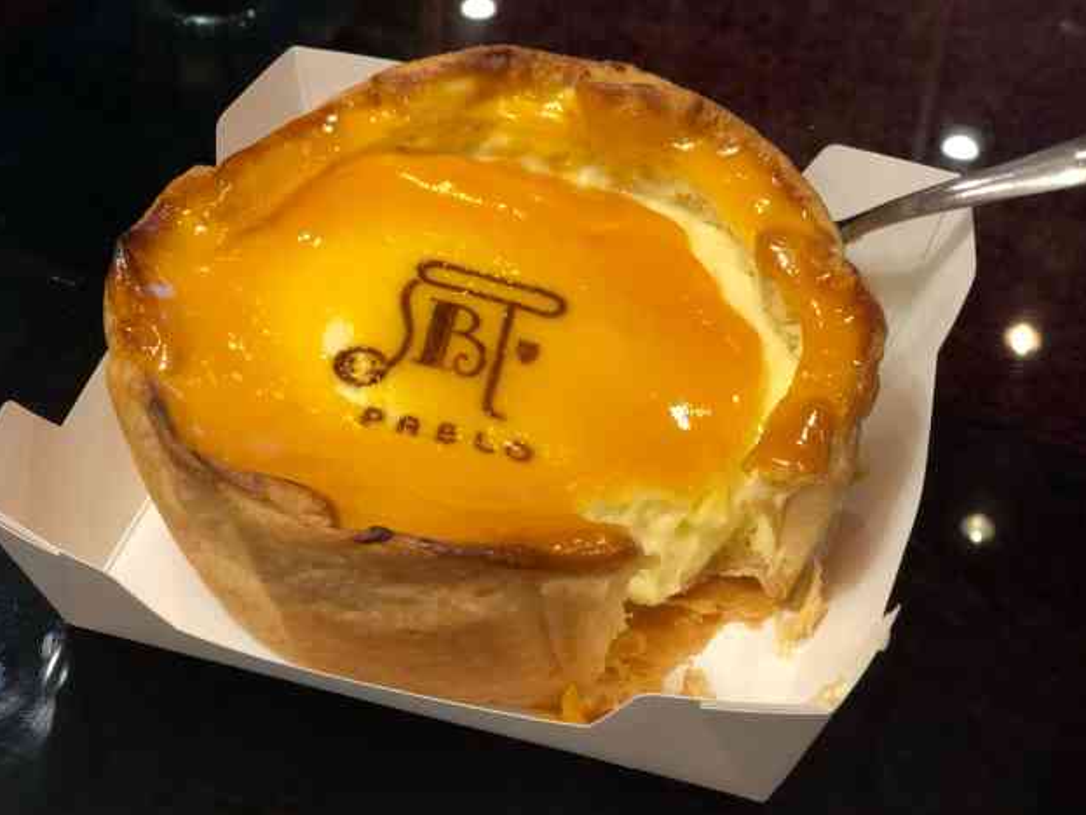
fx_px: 2009
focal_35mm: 64
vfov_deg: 23.0
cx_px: 518
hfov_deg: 30.2
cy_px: 400
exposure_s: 1/30
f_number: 2.8
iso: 320
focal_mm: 6.6
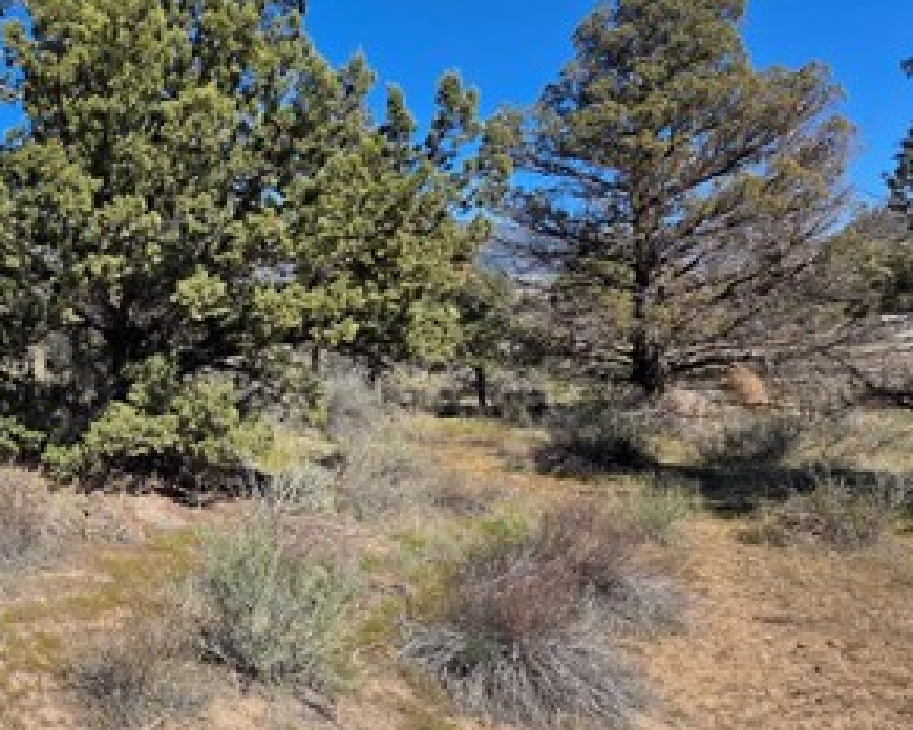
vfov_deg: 51.5
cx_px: 57
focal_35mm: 28
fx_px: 757
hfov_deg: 52.8
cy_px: 393
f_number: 1.9
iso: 40
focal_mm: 2.2
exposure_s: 1/2043
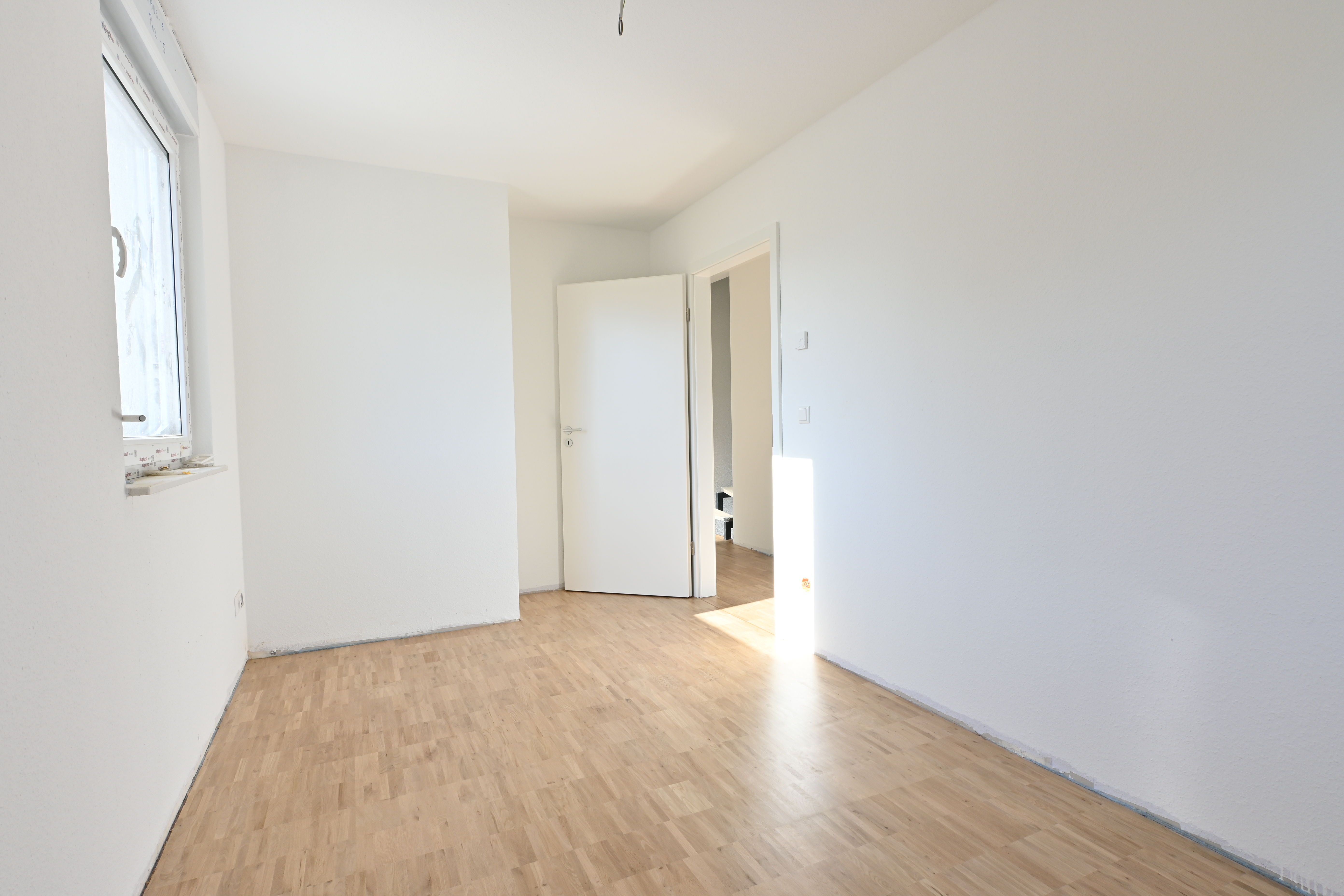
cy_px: 448
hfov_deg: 90.0
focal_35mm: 18
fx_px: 672
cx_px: 672
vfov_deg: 67.4
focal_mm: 12
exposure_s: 1/25
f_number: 10
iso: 100
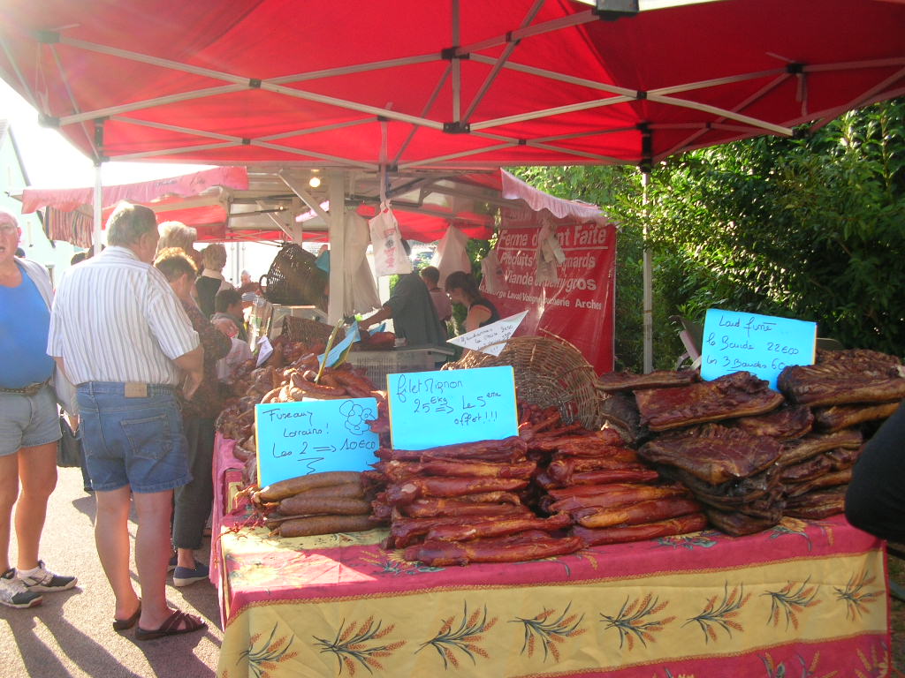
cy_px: 339
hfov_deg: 52.6
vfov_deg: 40.7
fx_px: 915
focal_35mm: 35
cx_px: 452
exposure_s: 1/90.1
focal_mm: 5.8
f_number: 2.8
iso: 50
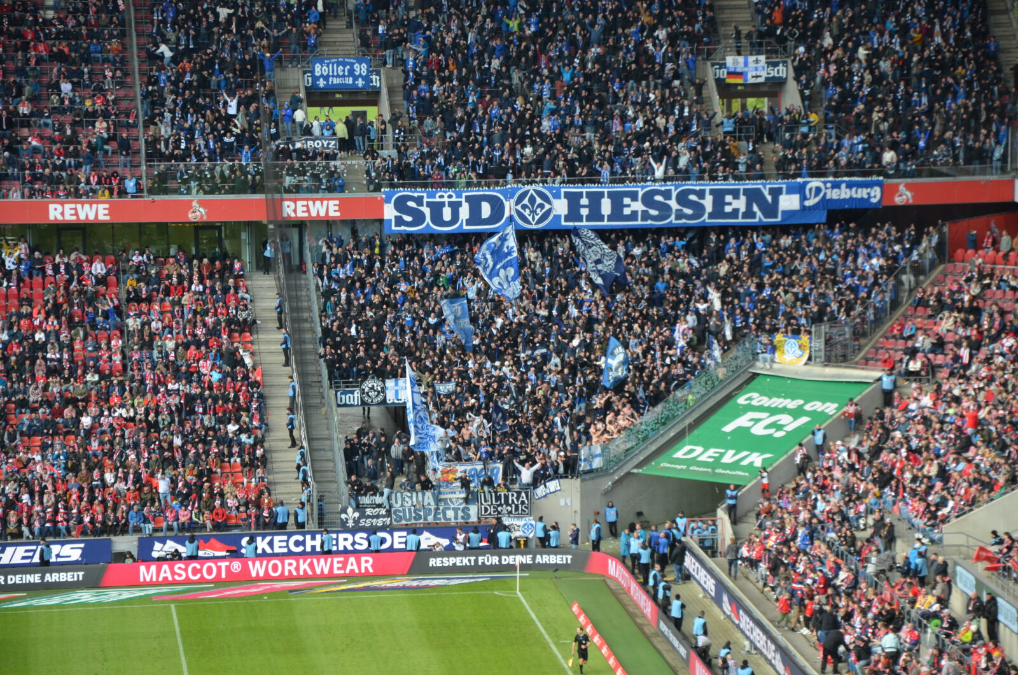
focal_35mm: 147
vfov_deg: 9.3
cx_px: 509
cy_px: 338
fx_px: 4149
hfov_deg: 14.0
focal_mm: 98
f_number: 5.6
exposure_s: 1/250
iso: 400
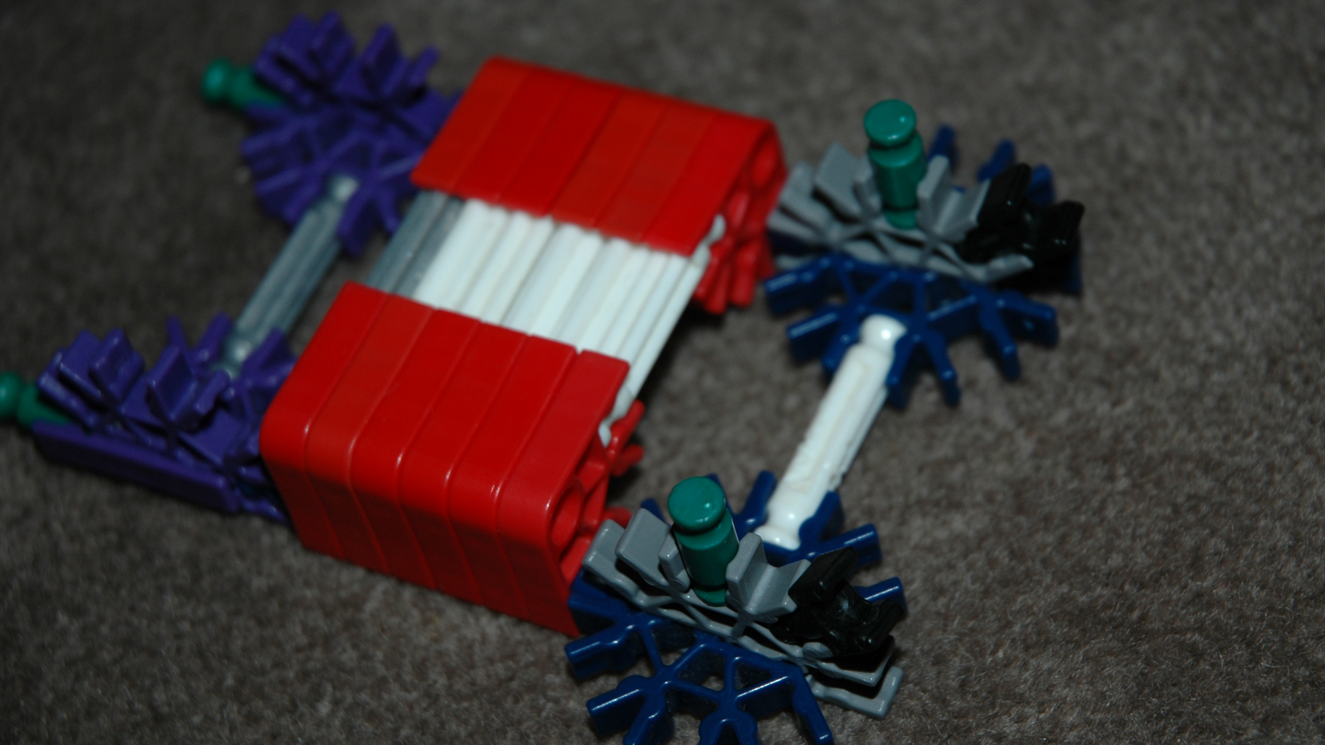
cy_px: 359
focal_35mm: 110
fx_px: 3865
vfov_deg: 11.0
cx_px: 663
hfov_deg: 19.5
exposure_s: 1/60
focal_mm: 70
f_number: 4.5
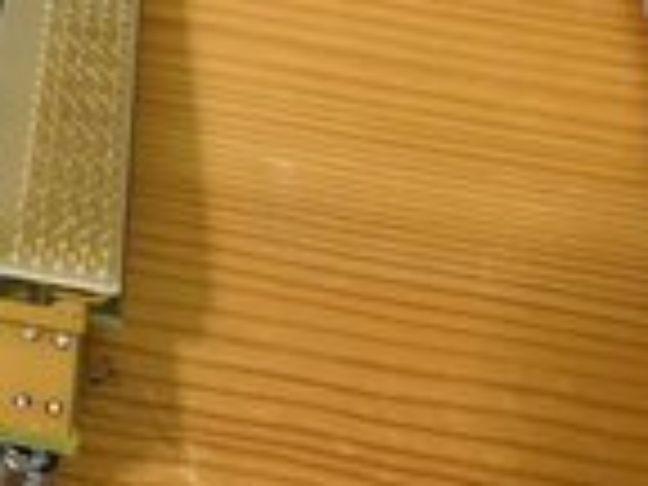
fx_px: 1198
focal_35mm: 64
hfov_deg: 26.6
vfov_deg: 22.4
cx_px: -144
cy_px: 45
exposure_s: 1/20
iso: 400
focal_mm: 4
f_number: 3
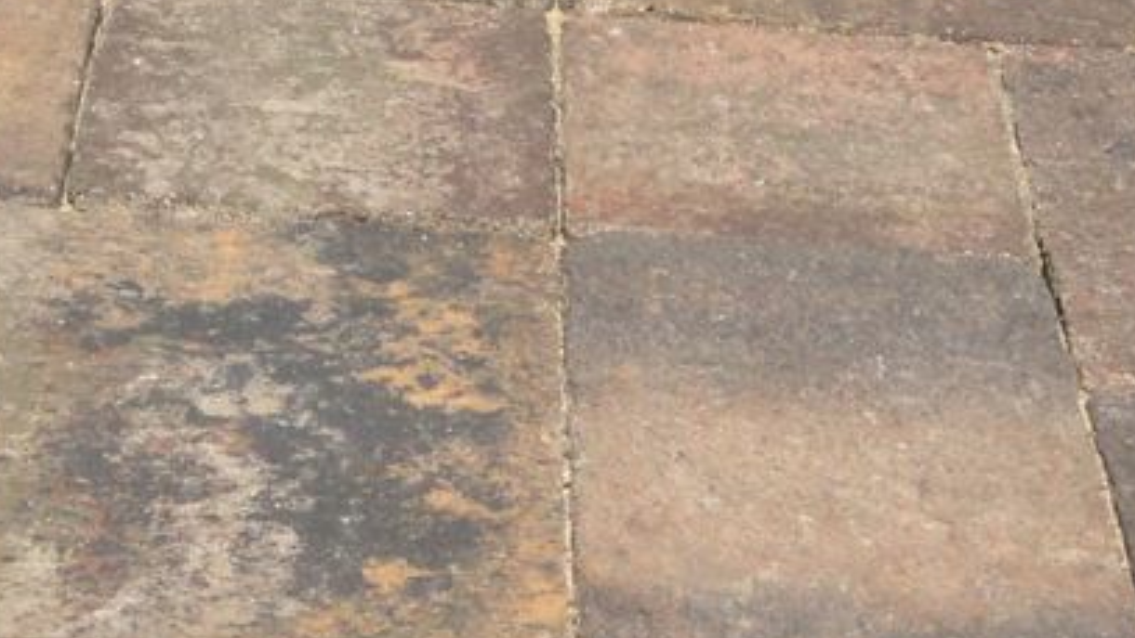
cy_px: 855
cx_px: 586
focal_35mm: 113
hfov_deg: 18.9
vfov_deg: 10.5
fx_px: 3401
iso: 50
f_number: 2.4
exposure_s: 1/2463
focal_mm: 4.13
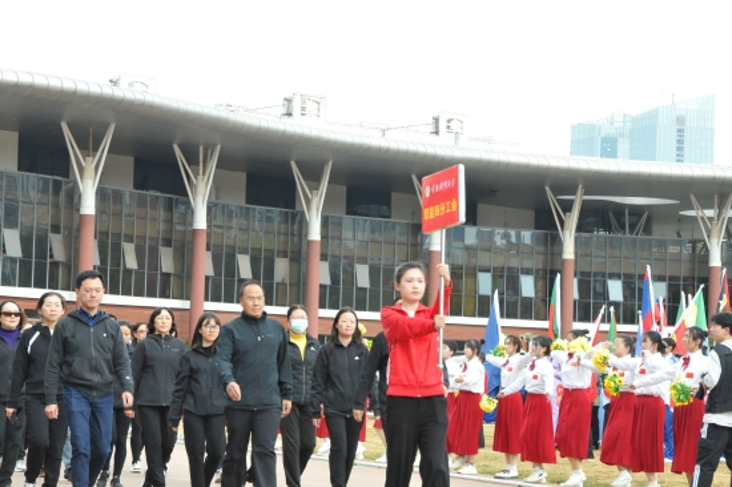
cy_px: 244
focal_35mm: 105
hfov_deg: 19.5
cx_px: 366
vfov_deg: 13.0
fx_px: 2134
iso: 1250
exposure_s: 1/400
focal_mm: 70
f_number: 10
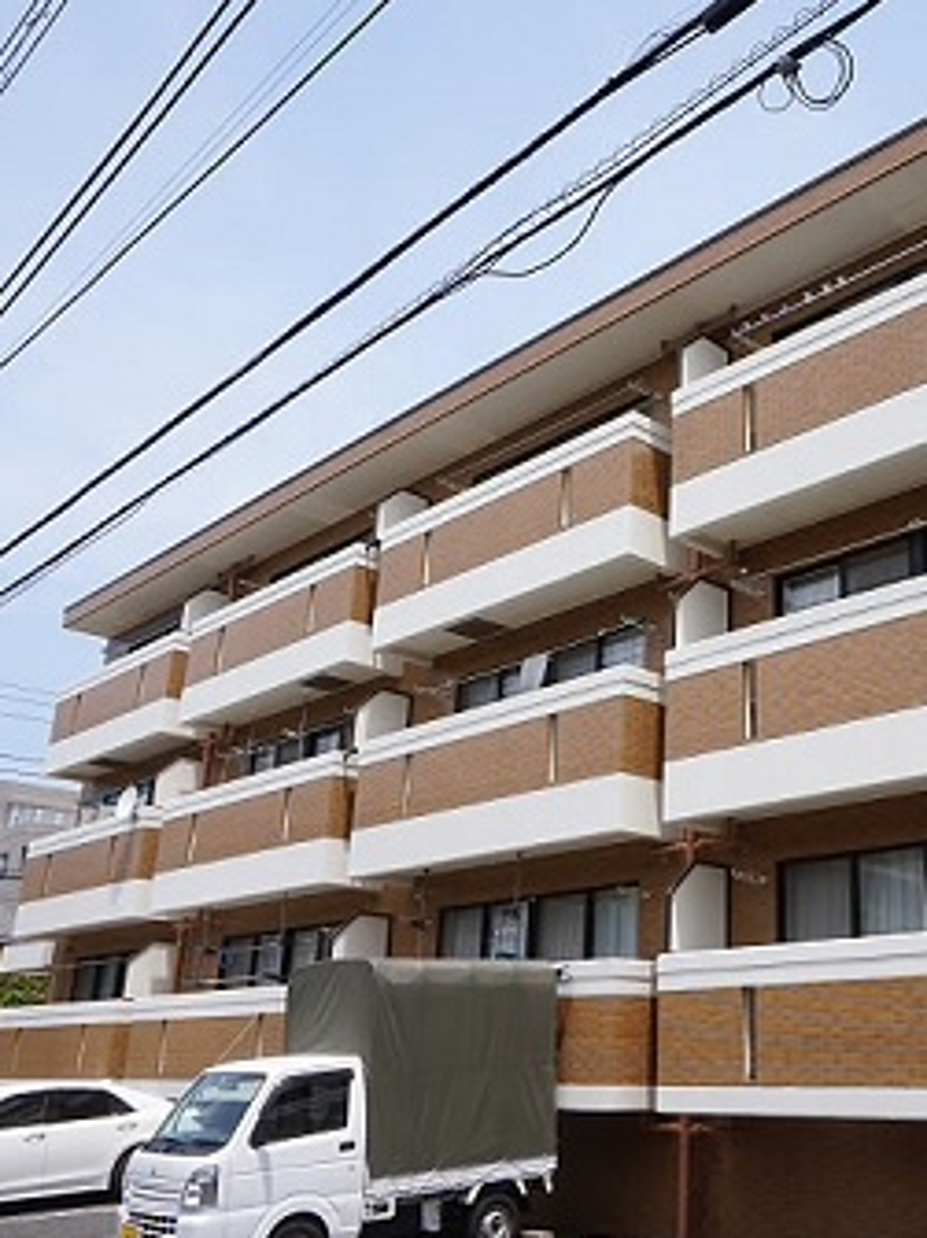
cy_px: 617
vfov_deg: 52.6
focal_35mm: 35
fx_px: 1251
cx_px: 750
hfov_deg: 39.0
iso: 100
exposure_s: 1/80
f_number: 14
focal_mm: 16
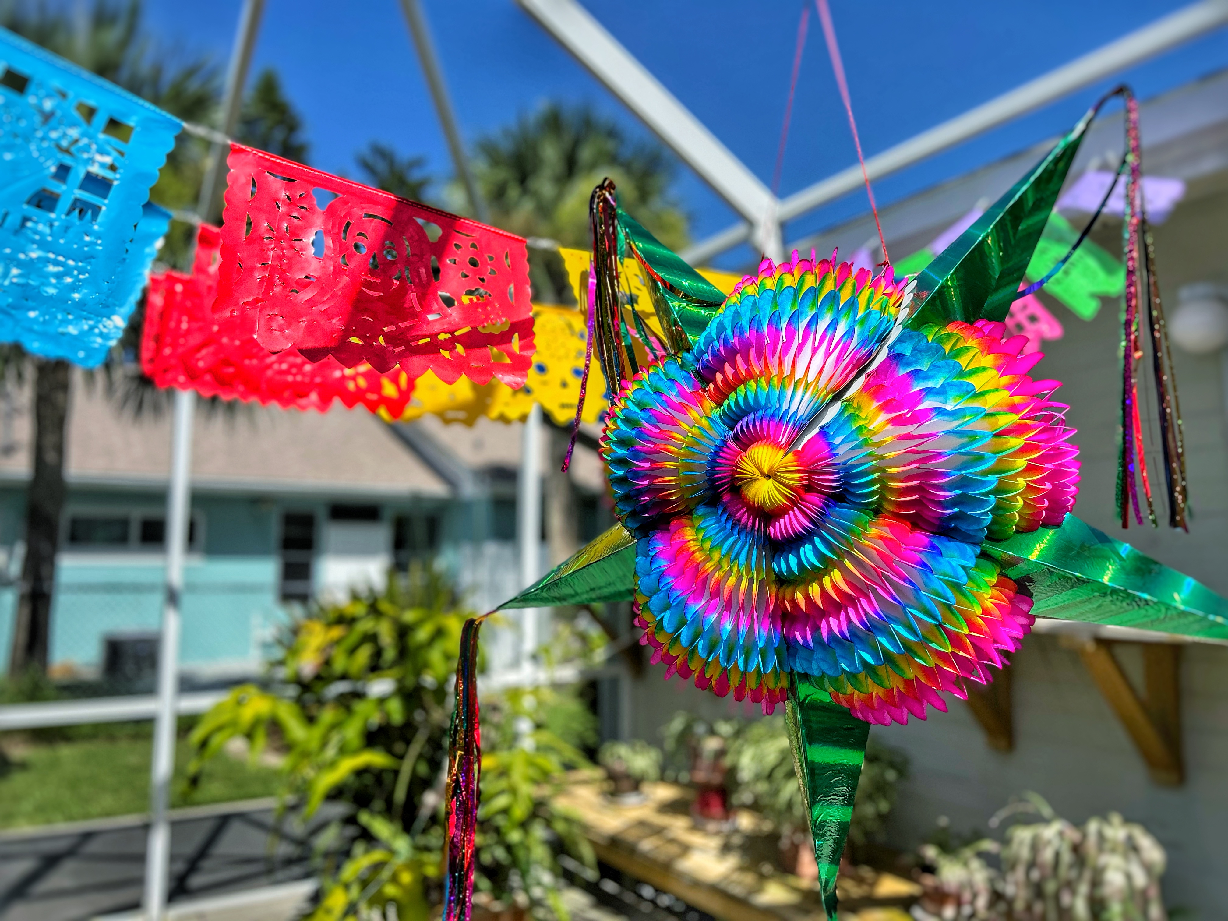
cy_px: 460
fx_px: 922
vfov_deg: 53.1
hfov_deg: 67.3
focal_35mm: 26
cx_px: 614
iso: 50
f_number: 1.5
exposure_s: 1/2915
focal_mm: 5.7
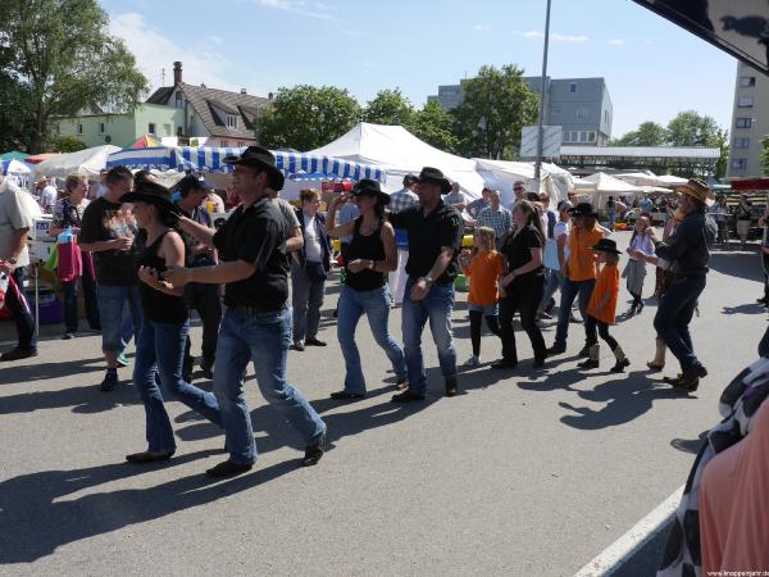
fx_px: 622
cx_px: 384
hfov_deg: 63.4
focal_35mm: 28
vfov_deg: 49.7
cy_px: 288
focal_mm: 14
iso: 200
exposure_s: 1/400
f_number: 8
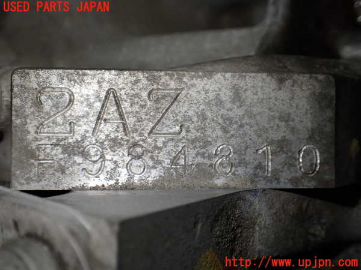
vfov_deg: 39.7
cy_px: 135
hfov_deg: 51.4
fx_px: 375
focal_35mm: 36
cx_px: 180
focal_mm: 6.37
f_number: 2.5
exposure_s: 1/160
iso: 250
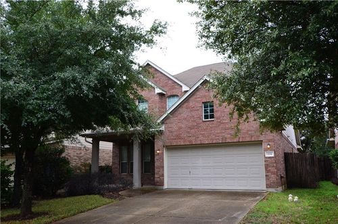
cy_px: 112
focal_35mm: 30
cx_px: 169
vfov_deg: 43.4
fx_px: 281
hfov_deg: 62.0
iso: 200
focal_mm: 20
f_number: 7.1
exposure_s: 1/200
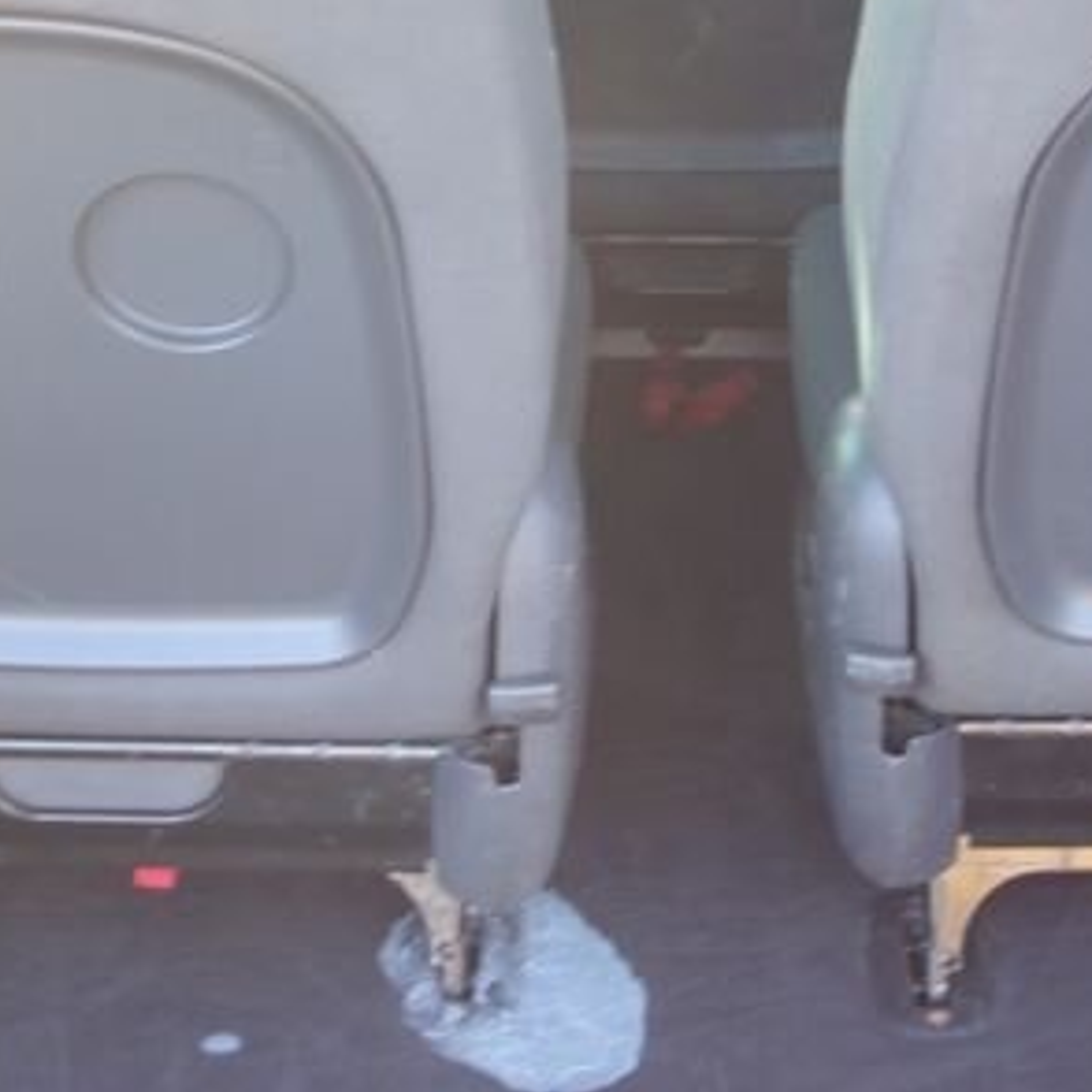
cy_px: 106
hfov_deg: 20.9
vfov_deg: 20.5
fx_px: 2962
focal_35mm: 83
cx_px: 609
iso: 125
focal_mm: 10.4
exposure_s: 1/40
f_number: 1.8
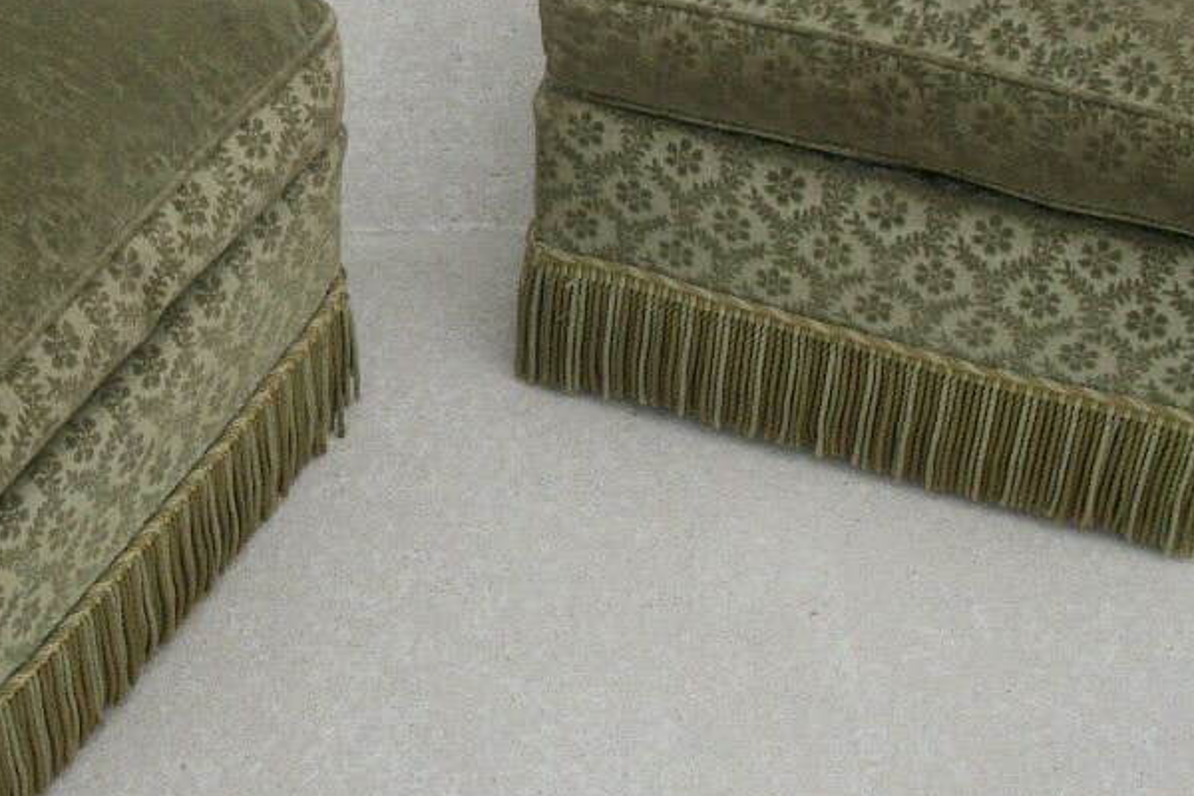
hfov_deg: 28.3
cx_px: 414
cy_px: 247
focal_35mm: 71
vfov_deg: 19.1
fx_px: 2355
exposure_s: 1/400
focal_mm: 5.7
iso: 80
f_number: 2.9
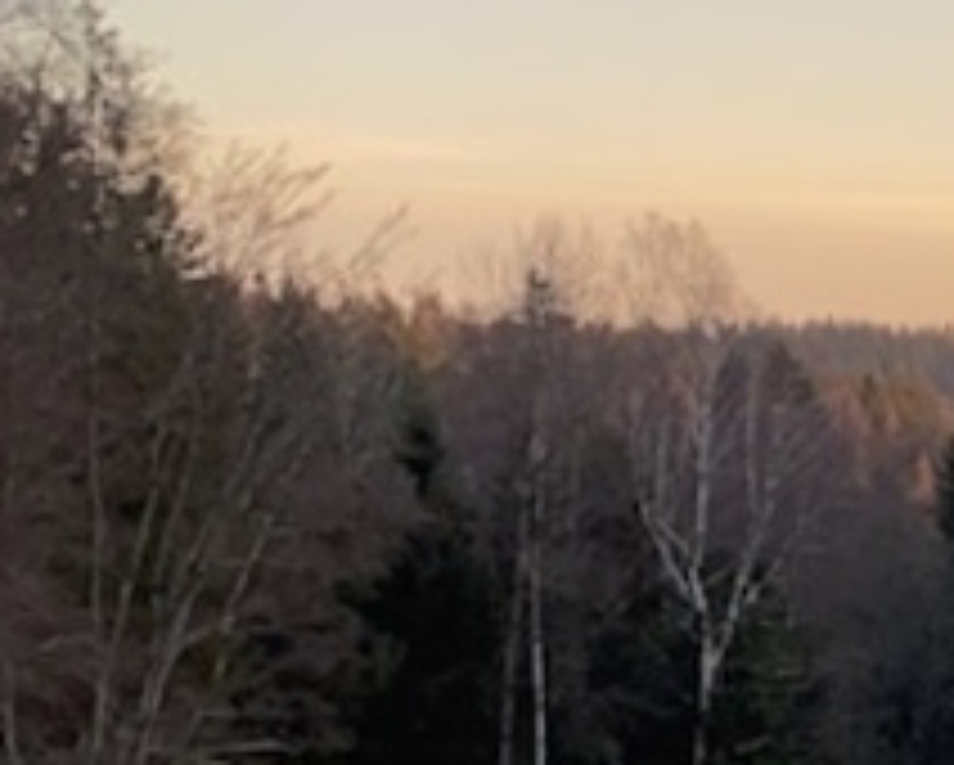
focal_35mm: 112
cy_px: 785
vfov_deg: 13.6
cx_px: 2061
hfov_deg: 13.8
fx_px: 3165
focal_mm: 4.25
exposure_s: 1/225
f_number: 1.8
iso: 32
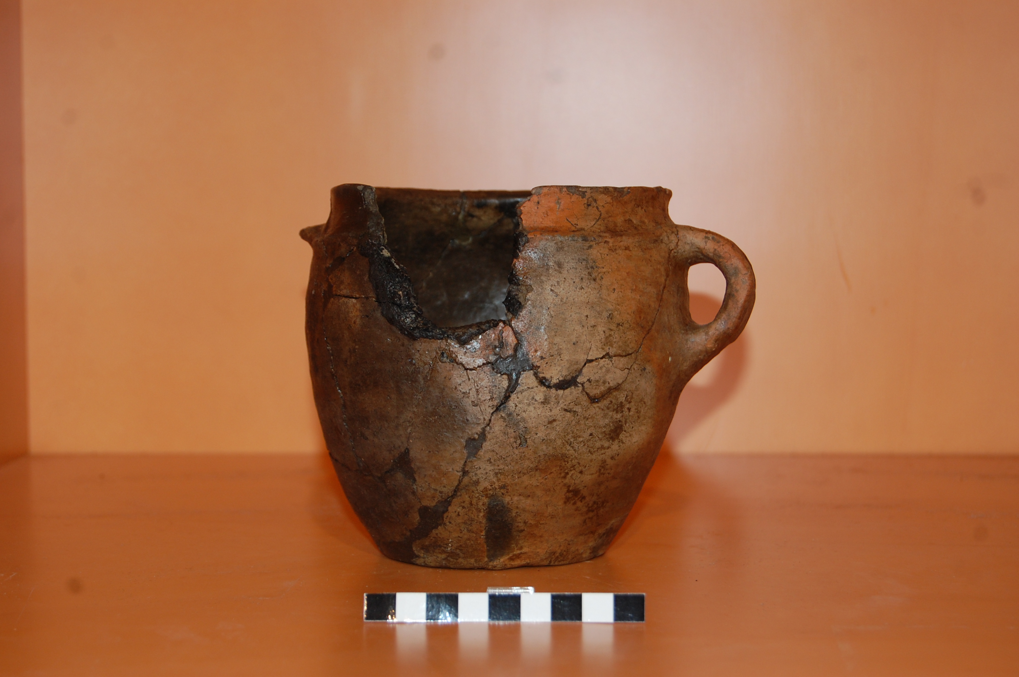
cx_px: 510
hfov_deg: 28.1
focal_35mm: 72
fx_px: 2036
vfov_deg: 18.9
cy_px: 338
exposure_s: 1/60
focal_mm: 48
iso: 400
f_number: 5.6
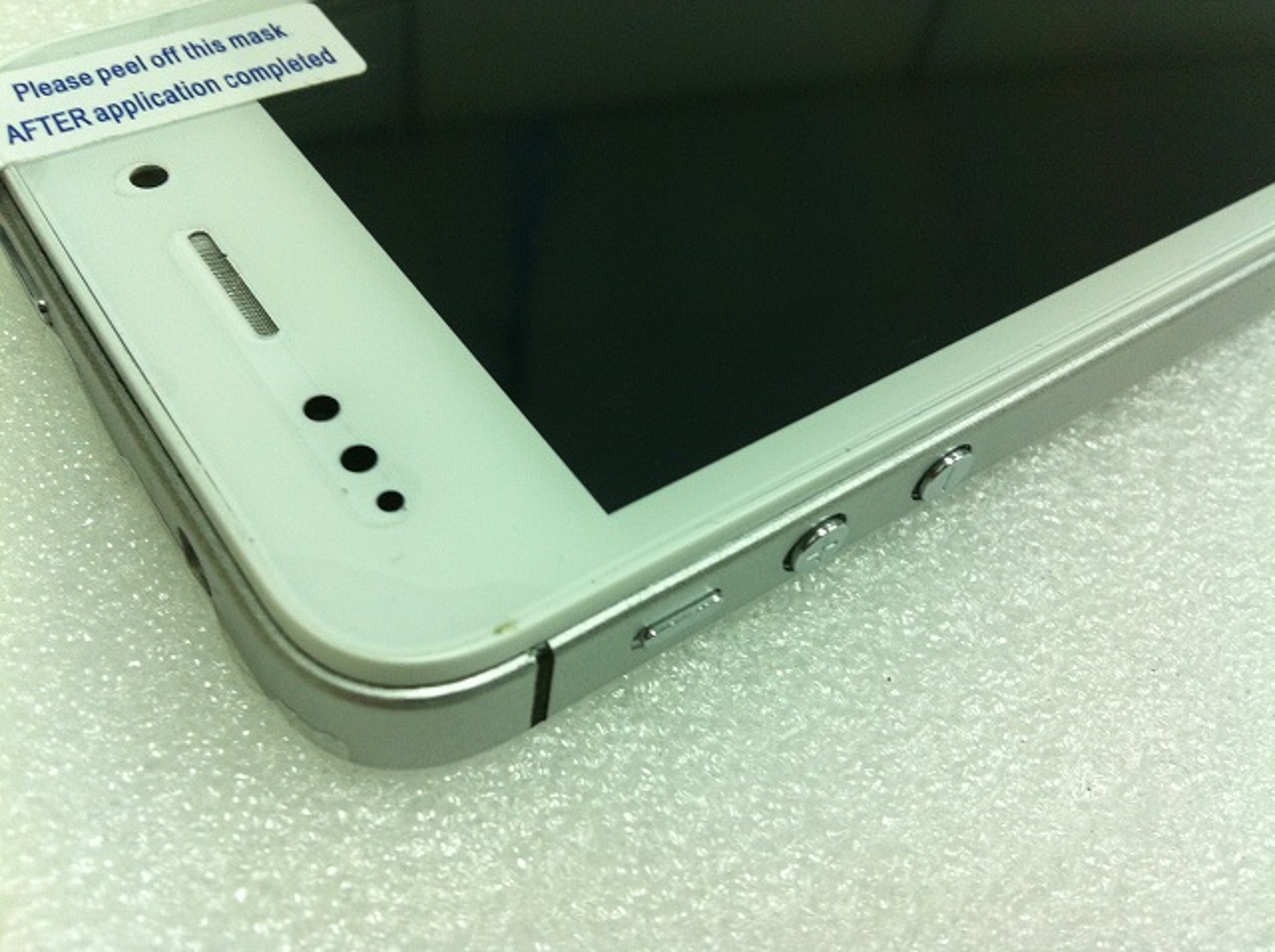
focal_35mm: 35
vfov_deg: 40.6
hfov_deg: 52.7
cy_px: 476
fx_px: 1287
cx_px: 638
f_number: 2.8
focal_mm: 3.85
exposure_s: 1/17
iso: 100
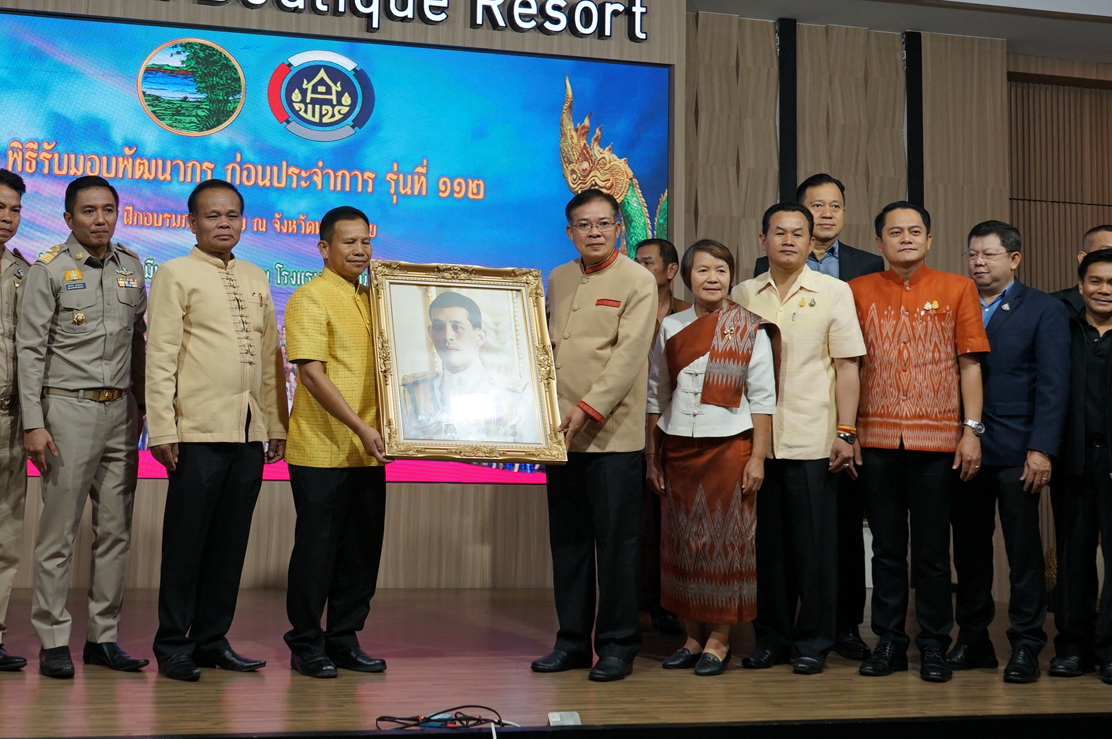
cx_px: 342
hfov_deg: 37.7
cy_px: 241
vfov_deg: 25.8
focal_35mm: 52
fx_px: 1605
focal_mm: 28
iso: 800
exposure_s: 1/125
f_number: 5.6
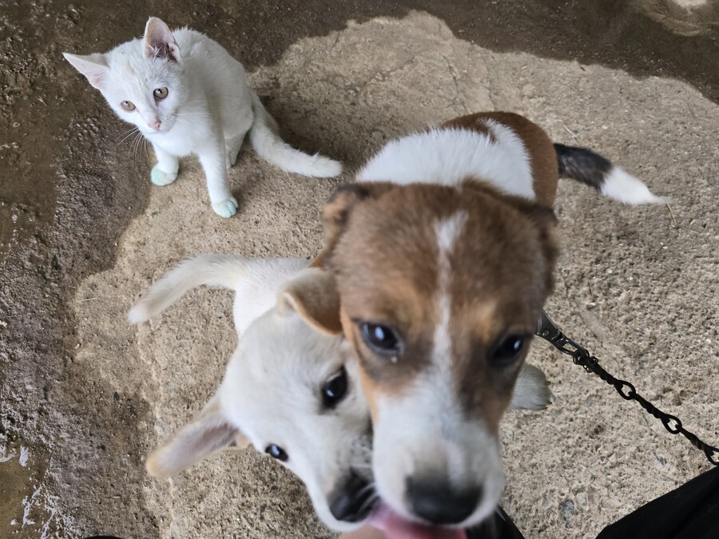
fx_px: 478
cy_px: 270
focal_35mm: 23
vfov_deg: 58.9
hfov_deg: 73.9
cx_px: 360
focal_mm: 6.3
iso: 160
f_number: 1.7
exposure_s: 1/180
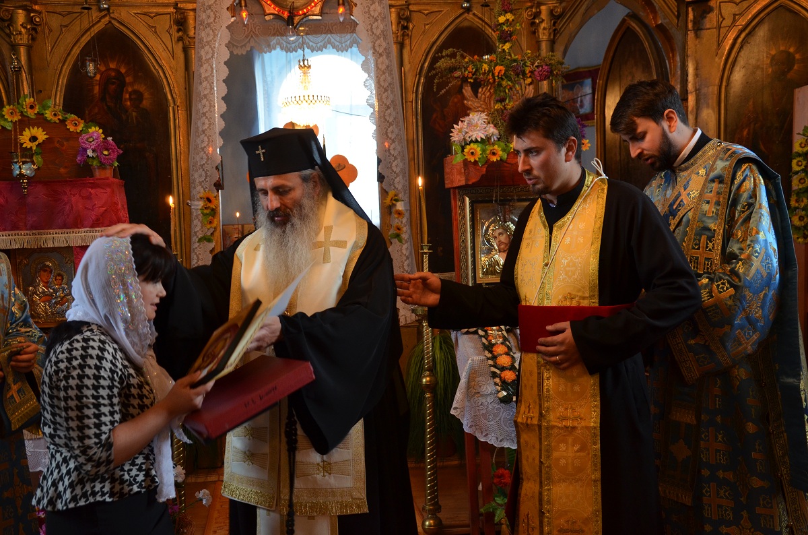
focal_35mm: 45
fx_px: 1008
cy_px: 268
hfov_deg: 43.7
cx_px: 404
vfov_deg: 29.7
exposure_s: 1/20
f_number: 4.5
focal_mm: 30
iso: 640
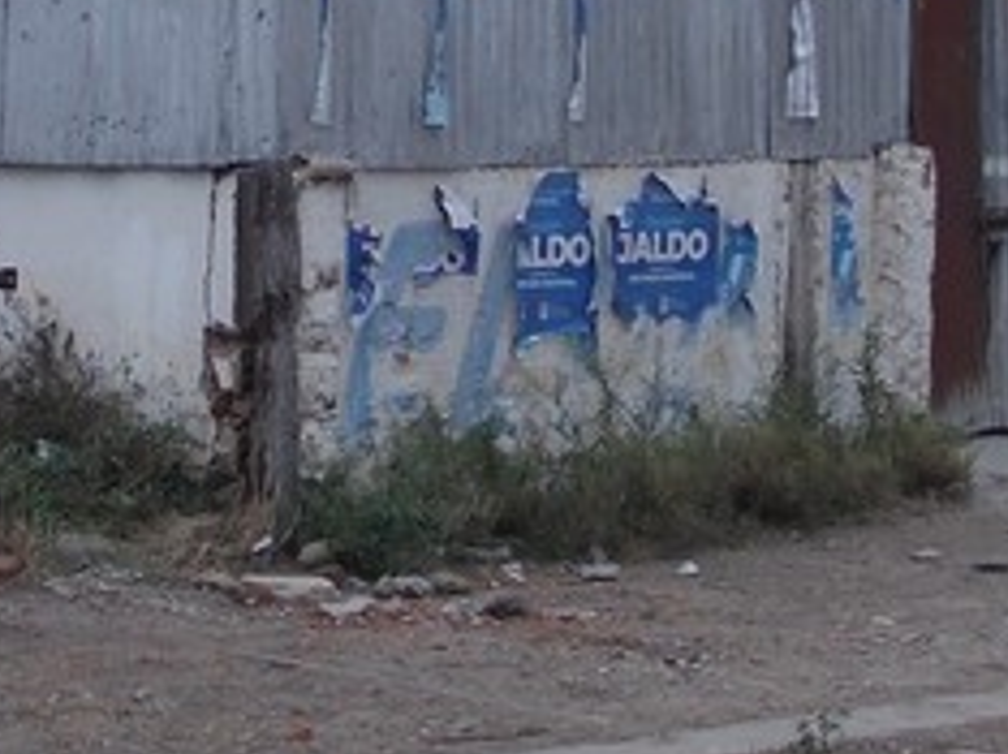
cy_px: -134
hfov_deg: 14.0
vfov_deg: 10.3
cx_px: 409
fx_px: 4102
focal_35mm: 141
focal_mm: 6.1
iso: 80
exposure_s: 1/160
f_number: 6.5
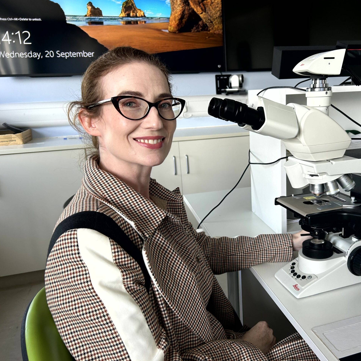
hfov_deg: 51.6
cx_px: 239
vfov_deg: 52.5
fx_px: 366
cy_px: 180
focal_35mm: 31
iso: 50
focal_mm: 5.7
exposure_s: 1/121
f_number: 1.5
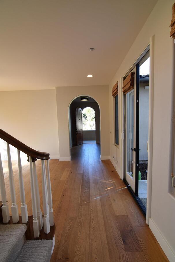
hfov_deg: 68.7
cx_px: 88
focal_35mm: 18
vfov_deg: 91.4
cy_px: 138
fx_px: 128
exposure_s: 1/125
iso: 400
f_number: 5.6
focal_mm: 11
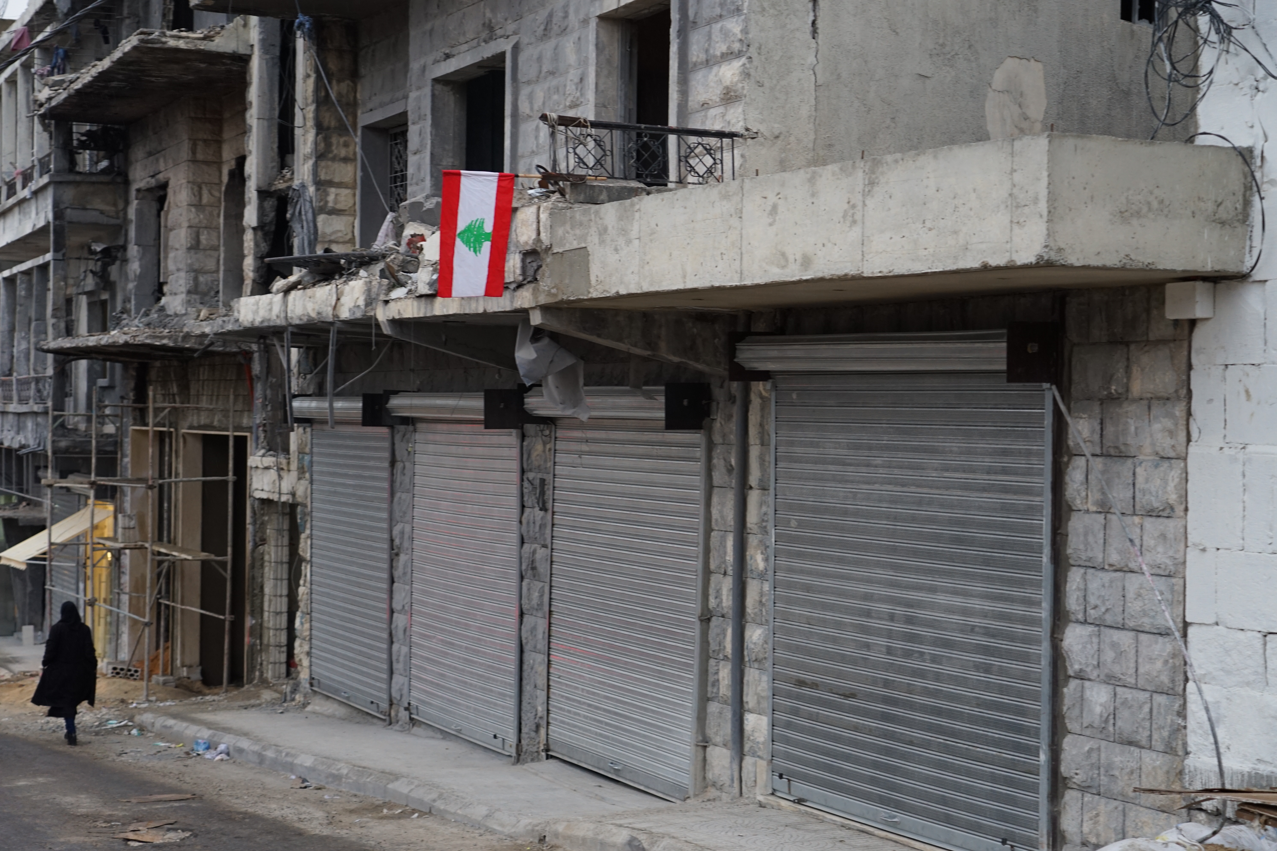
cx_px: 638
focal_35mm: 61
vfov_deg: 22.3
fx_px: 2164
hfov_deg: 32.9
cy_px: 426
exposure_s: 1/160
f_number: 4
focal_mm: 61
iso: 800
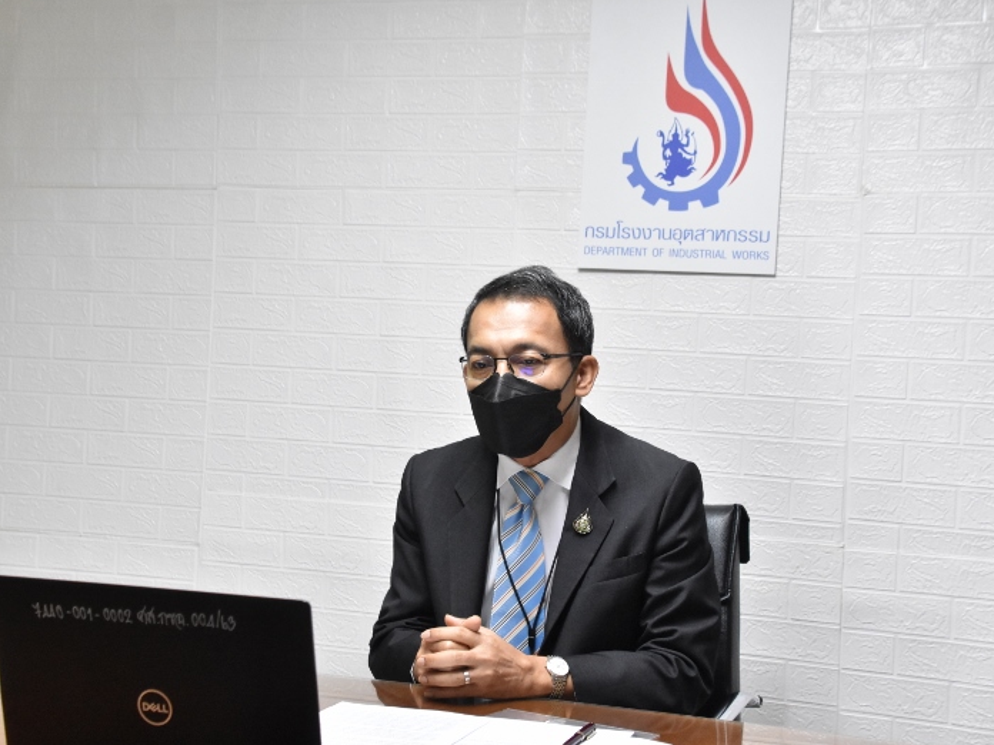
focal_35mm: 53
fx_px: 1522
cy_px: 376
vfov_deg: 27.5
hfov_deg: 36.1
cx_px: 547
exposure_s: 1/60
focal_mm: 32
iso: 3200
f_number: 5.6
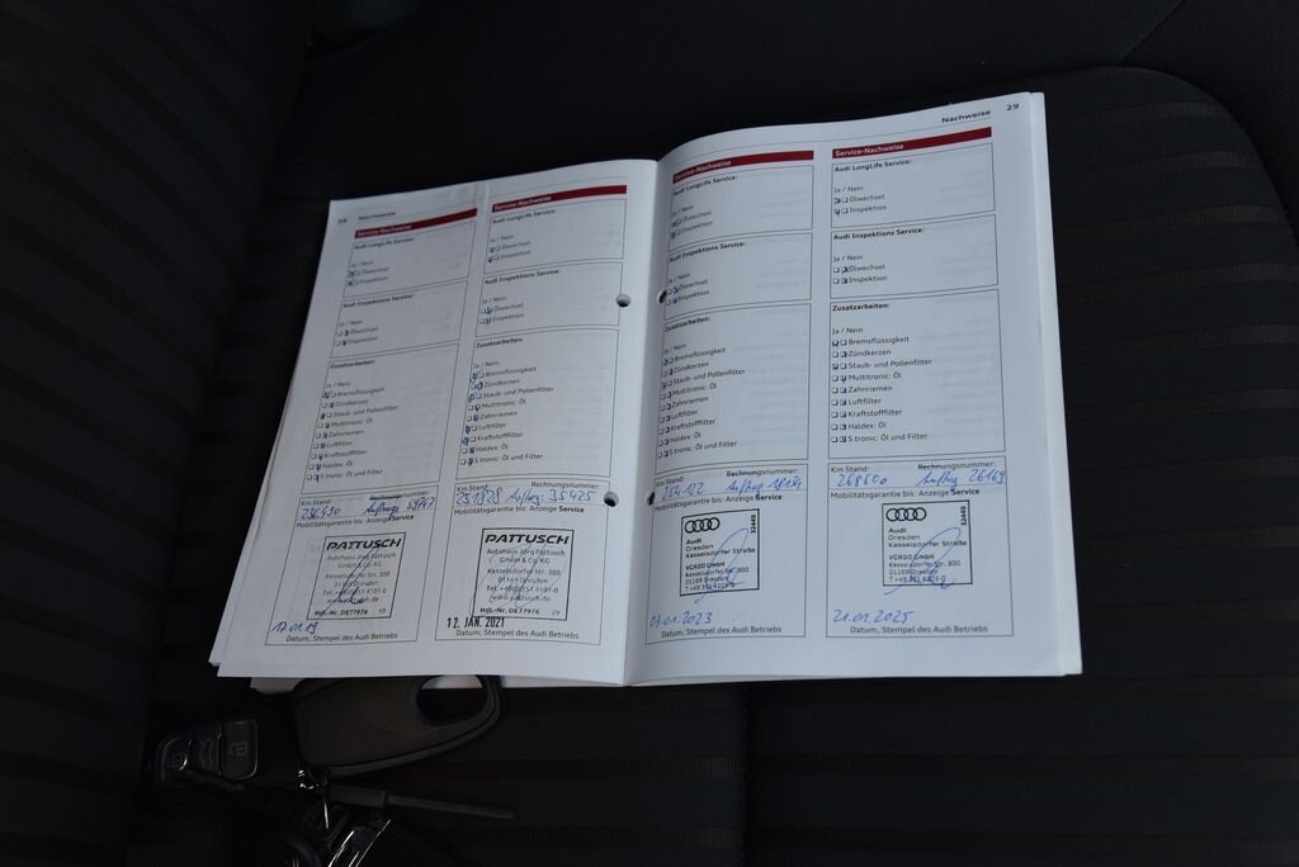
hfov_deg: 50.7
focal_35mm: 38
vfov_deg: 35.1
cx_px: 650
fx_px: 1372
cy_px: 434
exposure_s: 1/125
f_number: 5.6
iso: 500
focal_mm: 38
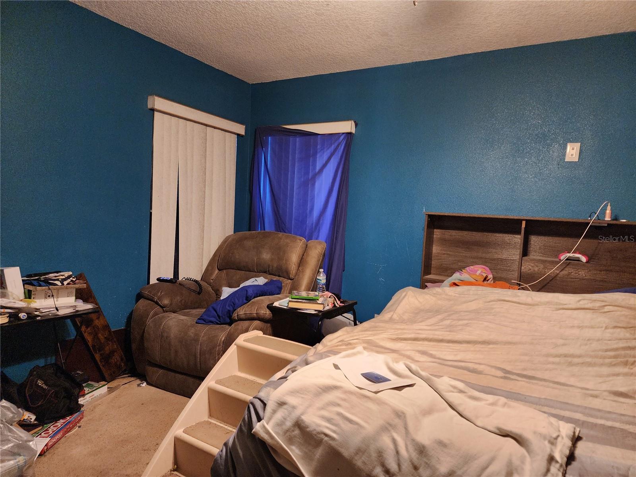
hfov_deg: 73.9
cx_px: 318
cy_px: 238
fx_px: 423
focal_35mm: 23
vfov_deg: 58.9
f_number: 1.8
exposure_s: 1/60
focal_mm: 6.4
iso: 640
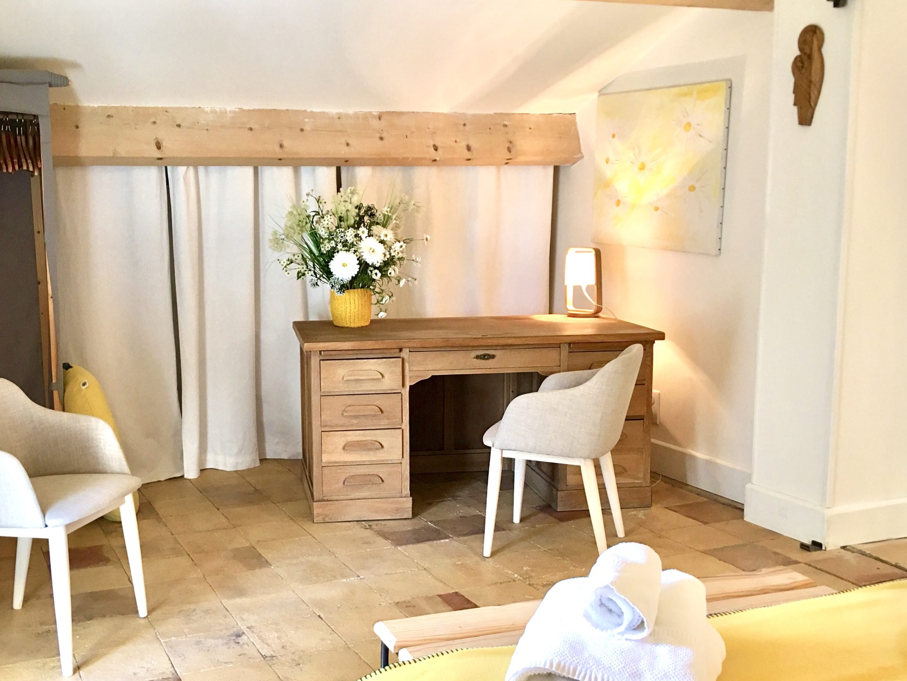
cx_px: 361
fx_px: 1022
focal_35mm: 39
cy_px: 377
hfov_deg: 47.6
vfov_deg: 36.8
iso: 64
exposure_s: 1/17
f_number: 2.2
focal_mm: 4.15
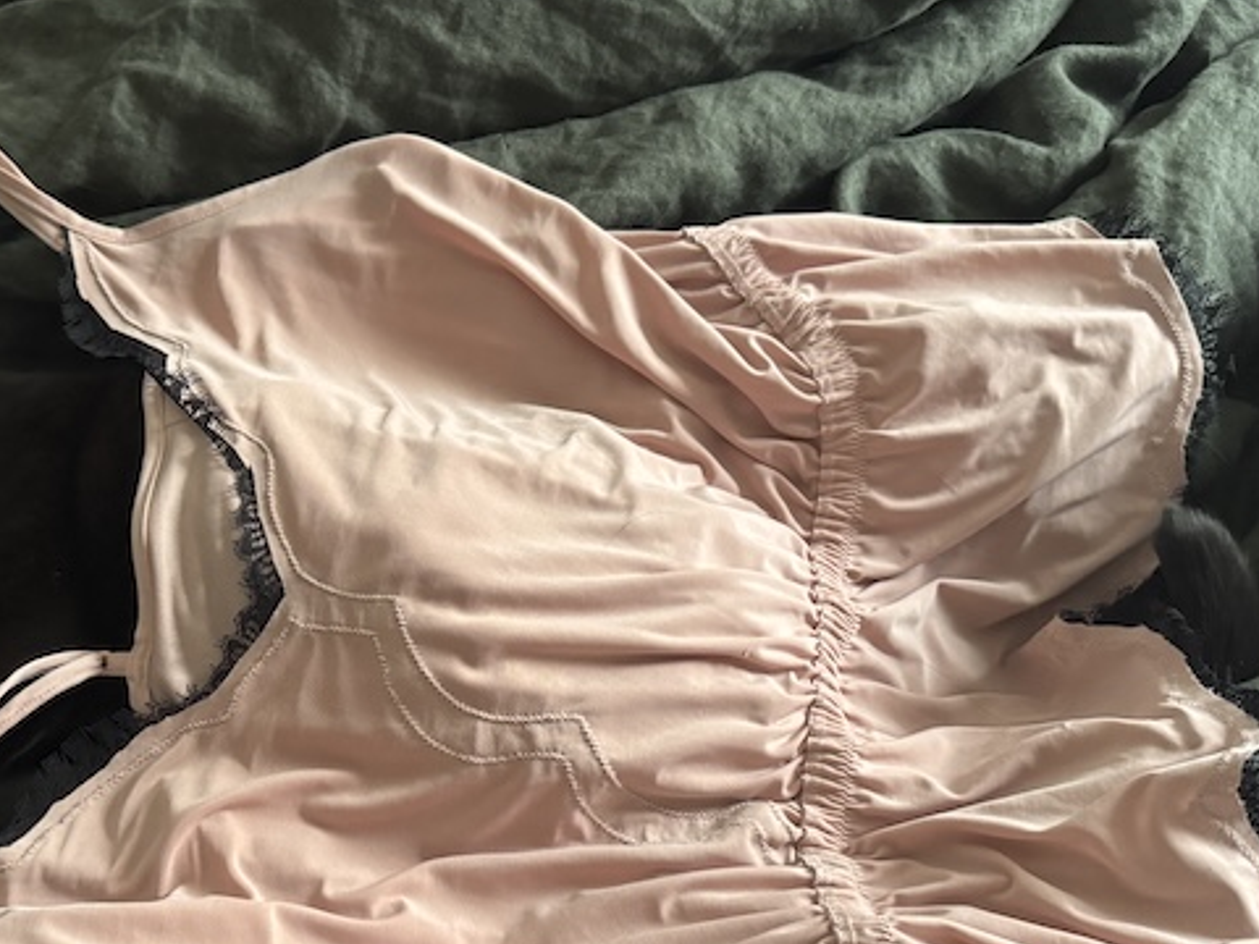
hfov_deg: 46.0
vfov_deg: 35.6
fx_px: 1455
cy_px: 627
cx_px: 412
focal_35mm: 40
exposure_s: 1/42
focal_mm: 6.76
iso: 800
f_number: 1.78
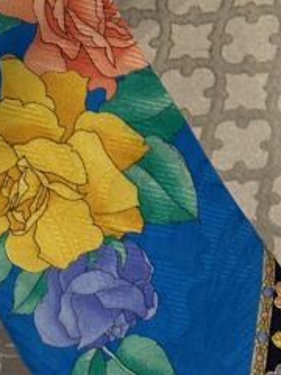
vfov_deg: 9.5
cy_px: -75
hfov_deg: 7.2
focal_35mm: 205
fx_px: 2219
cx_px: -69
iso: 200
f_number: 1.78
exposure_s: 1/50
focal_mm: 6.86
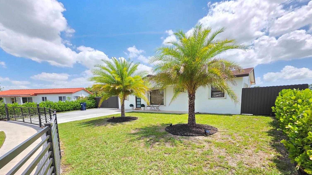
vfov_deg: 68.5
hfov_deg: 102.9
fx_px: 124
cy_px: 117
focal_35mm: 15
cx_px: 149
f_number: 1.9
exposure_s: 1/1488
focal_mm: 2.2
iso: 40
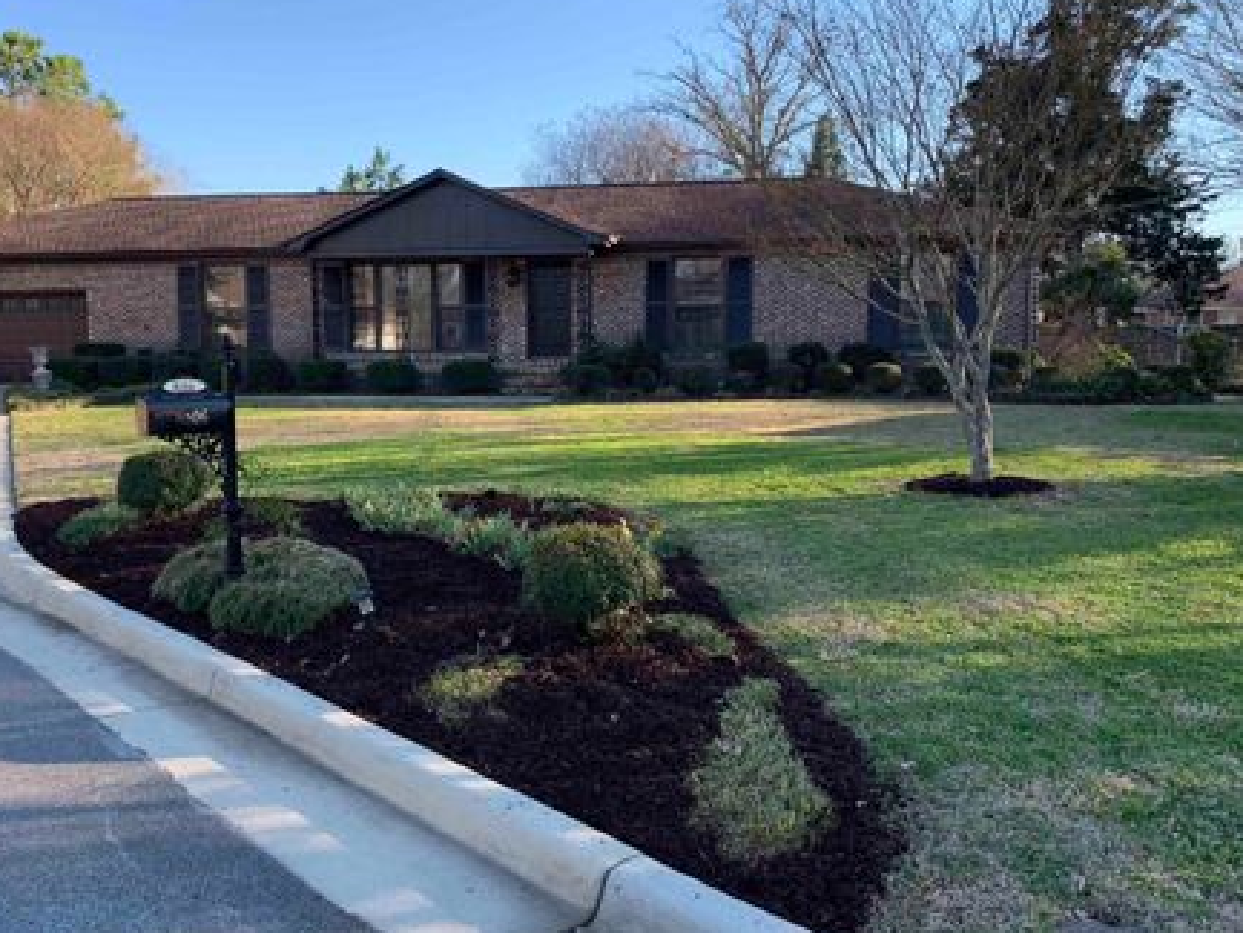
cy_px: 449
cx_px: 563
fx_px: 1078
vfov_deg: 46.8
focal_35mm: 30
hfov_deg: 59.8
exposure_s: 1/500
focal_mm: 4.25
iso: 25
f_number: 1.8
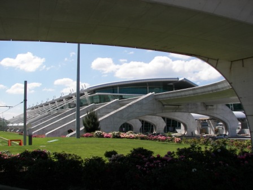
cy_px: 95
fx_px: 263
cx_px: 126
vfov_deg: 39.7
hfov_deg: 51.4
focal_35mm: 36
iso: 50
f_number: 4
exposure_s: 1/640
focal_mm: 6
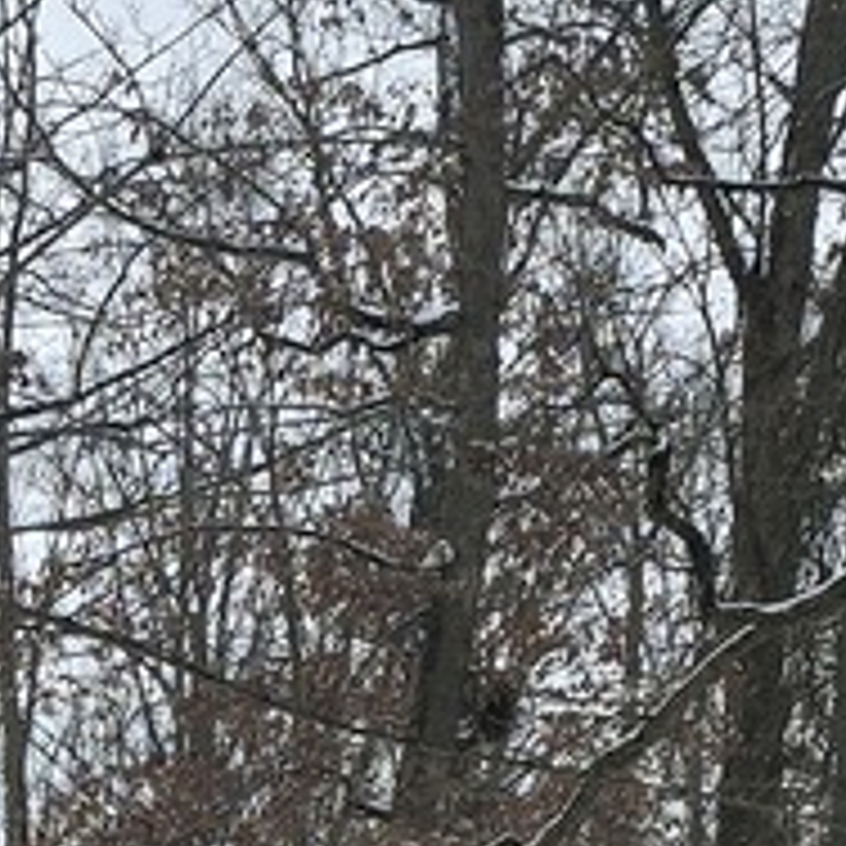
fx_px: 4313
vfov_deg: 10.6
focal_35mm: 156
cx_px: -760
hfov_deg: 10.4
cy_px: 1444
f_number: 1.7
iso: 12
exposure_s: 1/329
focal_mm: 6.3
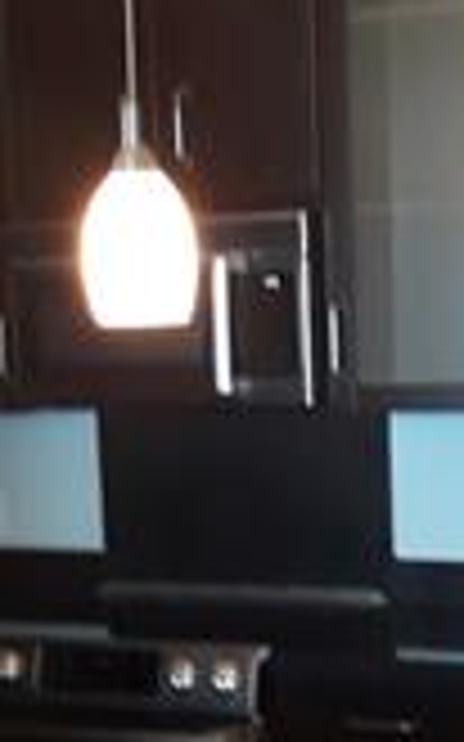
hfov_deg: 11.4
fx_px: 2329
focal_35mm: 115
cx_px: 216
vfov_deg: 18.0
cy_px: 598
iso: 160
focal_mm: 3.7
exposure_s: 1/24
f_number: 1.9
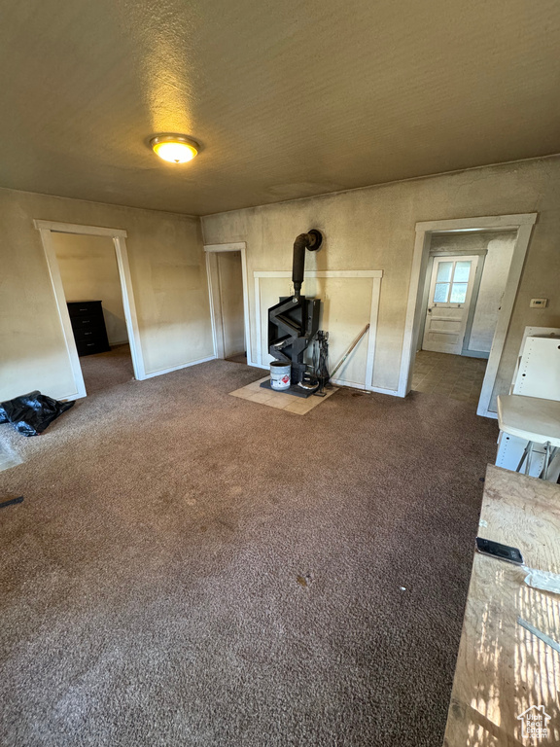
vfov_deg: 102.1
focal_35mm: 14
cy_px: 374
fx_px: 302
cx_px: 280
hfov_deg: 85.7
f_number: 2.2
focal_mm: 2.22
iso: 400
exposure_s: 1/60
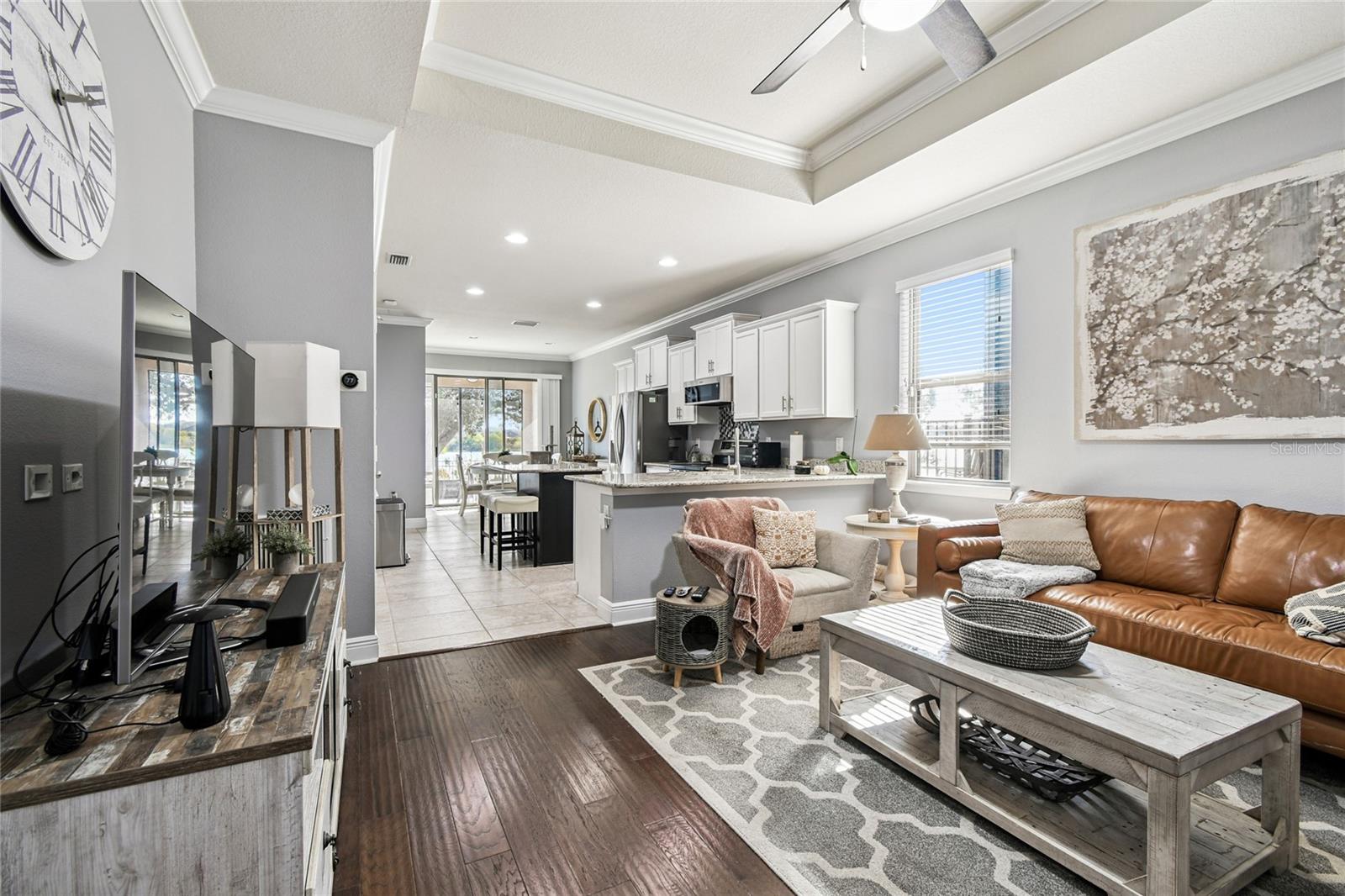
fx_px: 560
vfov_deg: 77.3
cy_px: 448
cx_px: 672
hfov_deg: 100.4
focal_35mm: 15
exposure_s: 1/8
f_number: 7.1
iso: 100
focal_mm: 10
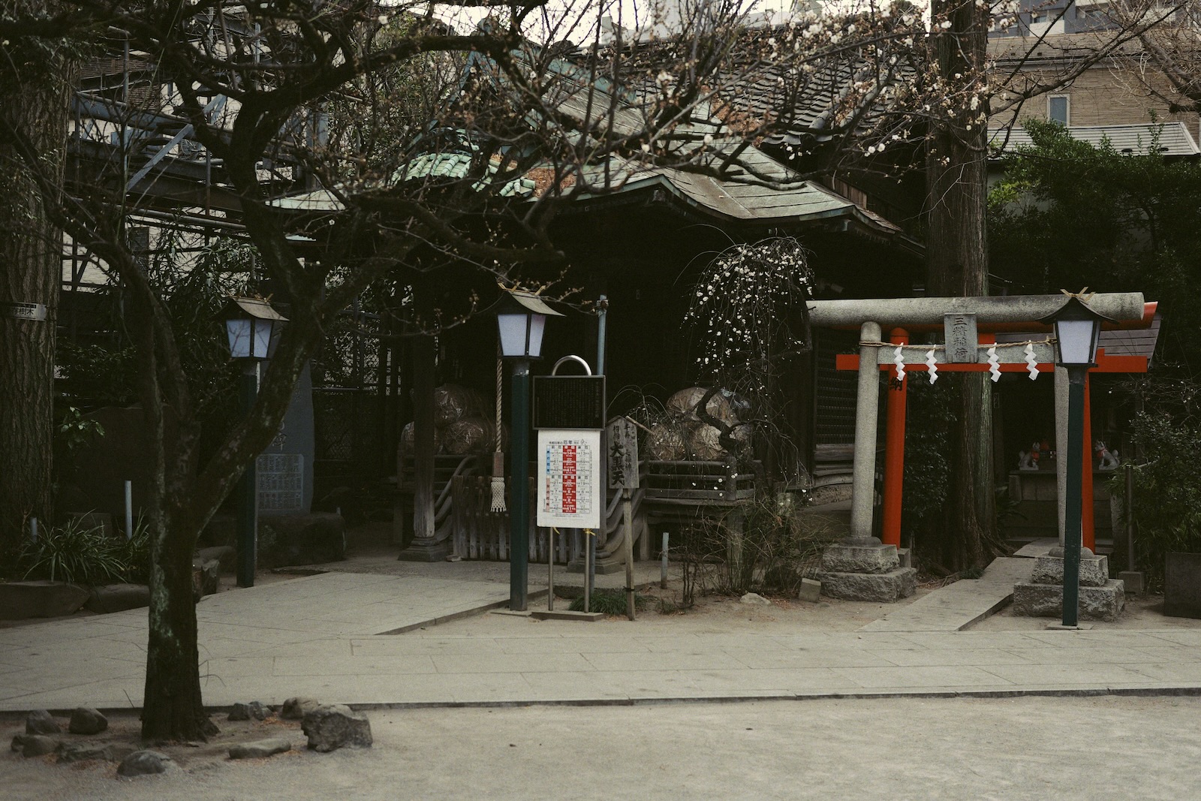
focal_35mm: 45
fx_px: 1501
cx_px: 600
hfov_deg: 43.6
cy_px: 400
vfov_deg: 29.9
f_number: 2.8
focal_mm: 45
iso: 100
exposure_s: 1/80
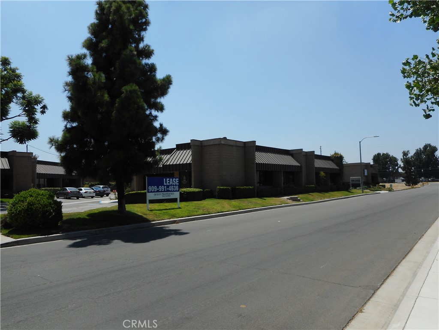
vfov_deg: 54.9
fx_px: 317
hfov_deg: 69.4
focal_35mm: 25
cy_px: 165
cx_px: 220
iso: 80
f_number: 3.7
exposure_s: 1/1000
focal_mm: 4.5
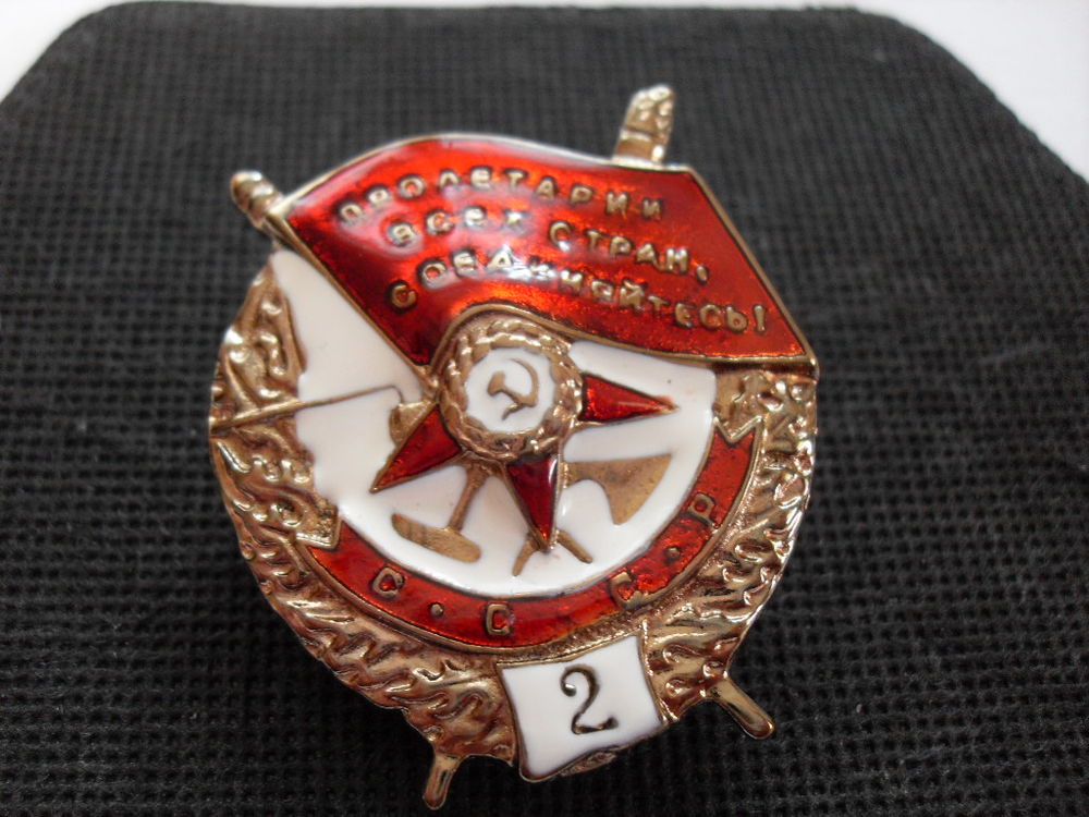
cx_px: 544
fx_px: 1164
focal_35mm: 37
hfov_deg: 50.1
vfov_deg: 38.7
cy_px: 408
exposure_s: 1/10
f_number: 2.8
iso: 200
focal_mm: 6.3
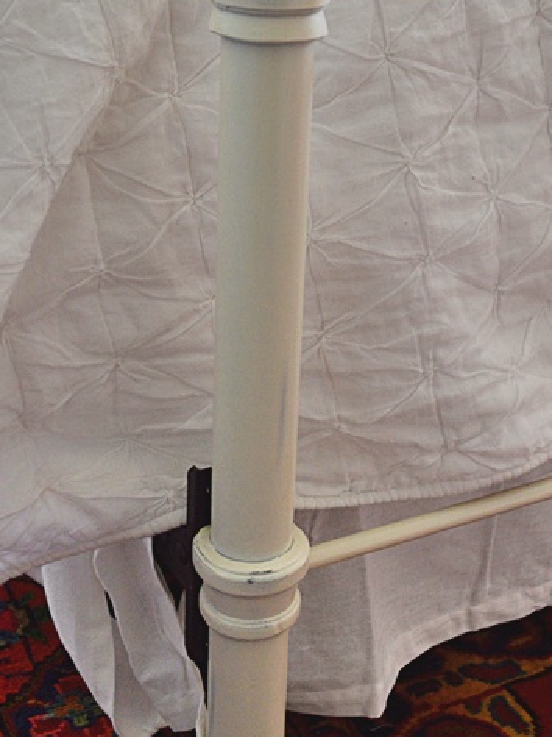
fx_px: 1297
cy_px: 194
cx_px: 292
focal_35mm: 61
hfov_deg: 24.0
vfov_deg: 31.2
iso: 400
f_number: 3.8
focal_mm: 20
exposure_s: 1/25
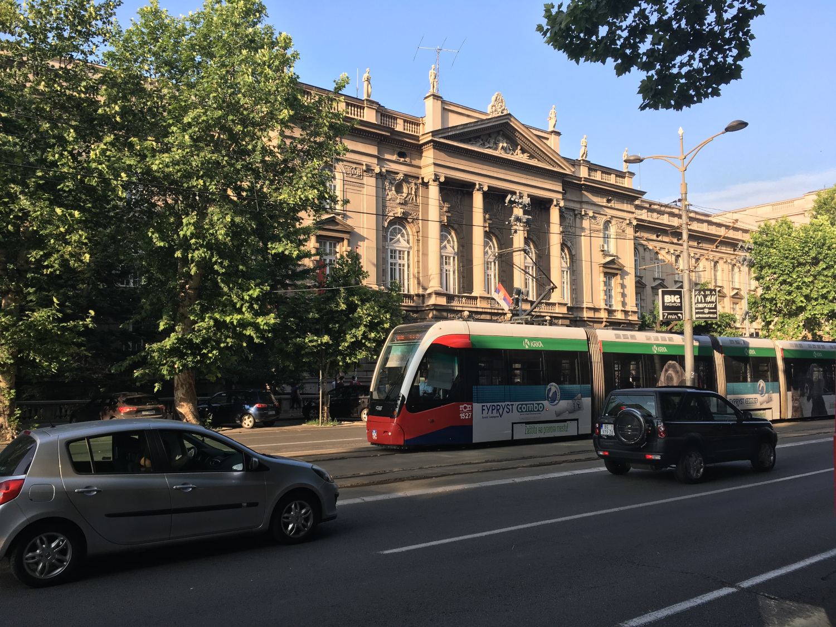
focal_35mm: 29
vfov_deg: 48.2
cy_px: 314
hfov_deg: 61.7
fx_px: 700
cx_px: 418
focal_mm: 4.15
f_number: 2.2
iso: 25
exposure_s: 1/545
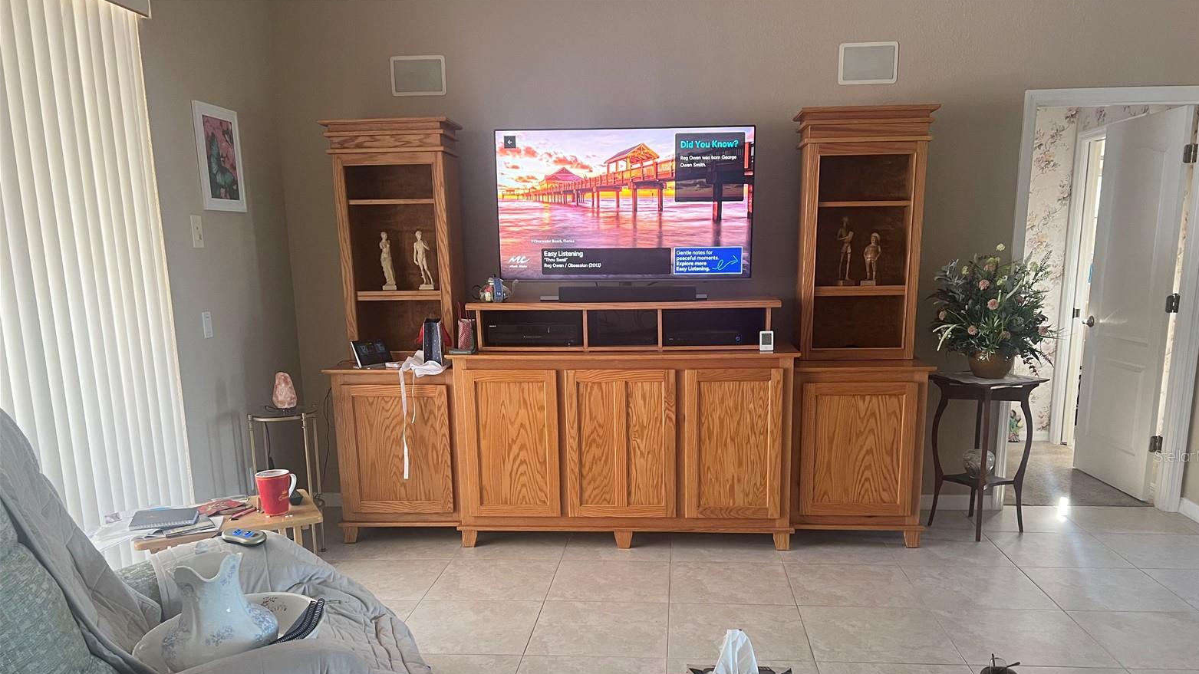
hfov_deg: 66.1
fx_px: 922
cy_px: 455
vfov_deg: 39.6
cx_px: 613
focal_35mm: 29
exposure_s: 1/60
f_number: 1.5
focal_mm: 5.7
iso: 160
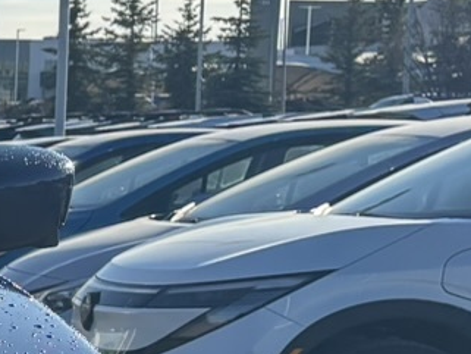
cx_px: -676
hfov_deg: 10.3
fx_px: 2260
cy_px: 410
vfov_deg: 8.9
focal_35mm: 166
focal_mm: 5.96
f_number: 1.6
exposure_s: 1/3650
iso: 50
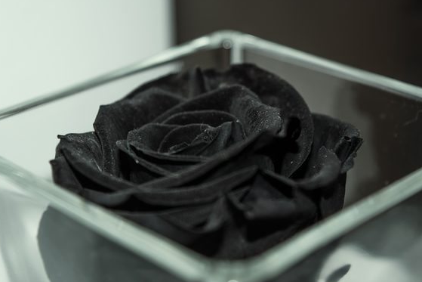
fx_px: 1038
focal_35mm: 89
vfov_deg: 15.4
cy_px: 135
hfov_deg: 23.0
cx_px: 215
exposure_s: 1/200
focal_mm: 55
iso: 100
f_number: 5.6
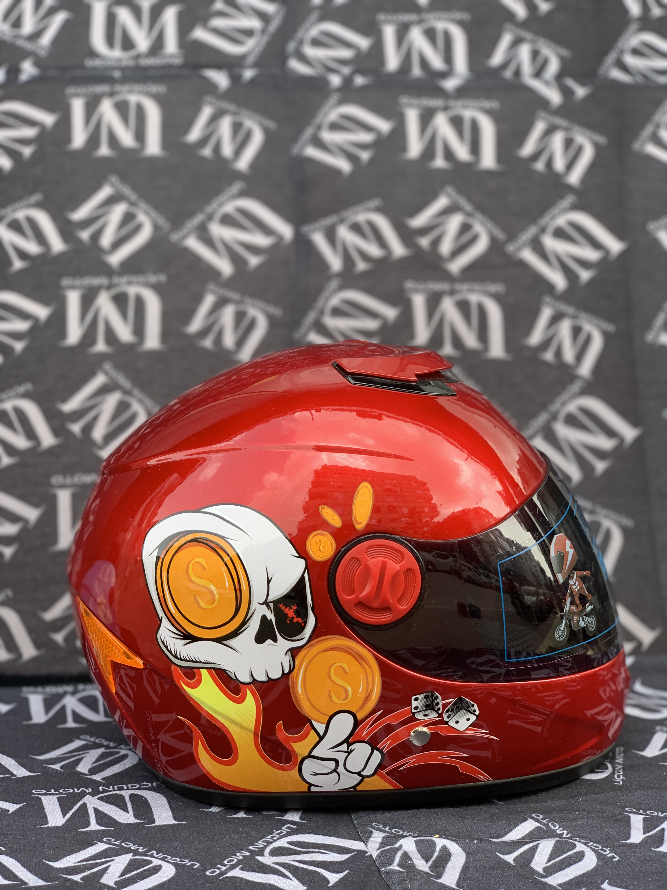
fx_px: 1336
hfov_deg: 28.0
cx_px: 334
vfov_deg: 36.8
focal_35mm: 52
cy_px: 445
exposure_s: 1/122
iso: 32
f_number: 2.4
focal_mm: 6
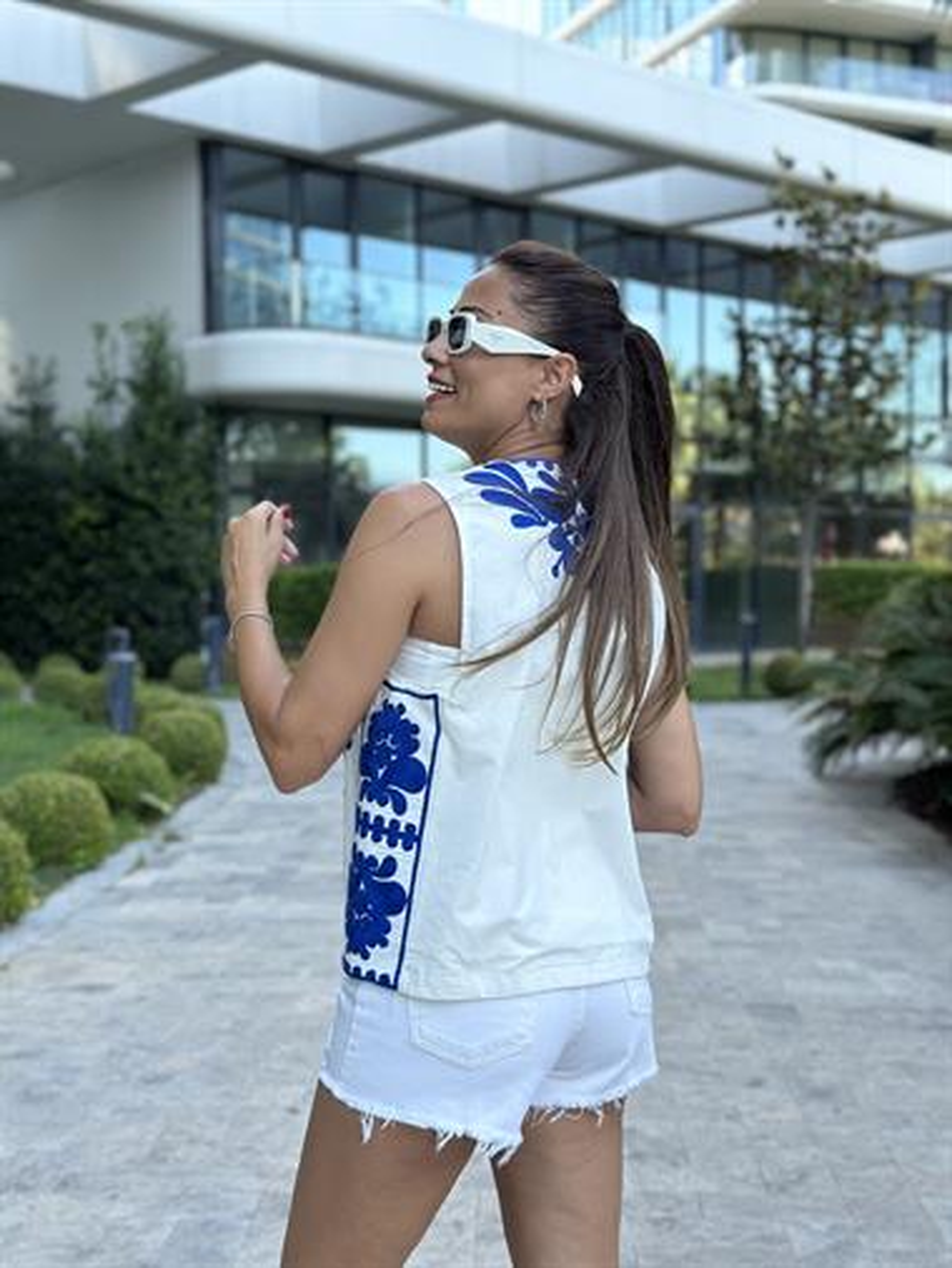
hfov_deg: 30.3
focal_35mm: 48
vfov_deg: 39.6
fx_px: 1759
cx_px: 476
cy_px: 634
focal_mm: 6.86
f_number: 1.78
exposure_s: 1/506
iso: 80
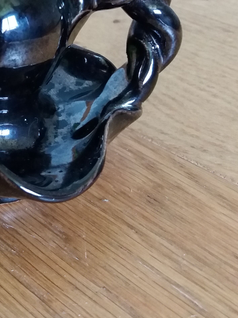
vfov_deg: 31.3
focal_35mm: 61
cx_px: 3
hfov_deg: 23.1
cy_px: 91
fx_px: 559
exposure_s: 1/17
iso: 320
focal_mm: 3.7
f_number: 1.9
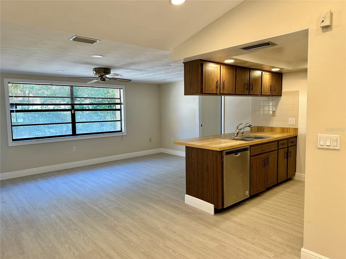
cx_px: 173
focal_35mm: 24
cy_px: 130
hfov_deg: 71.6
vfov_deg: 56.8
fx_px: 240
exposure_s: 1/120
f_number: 1.78
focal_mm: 6.86
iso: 100
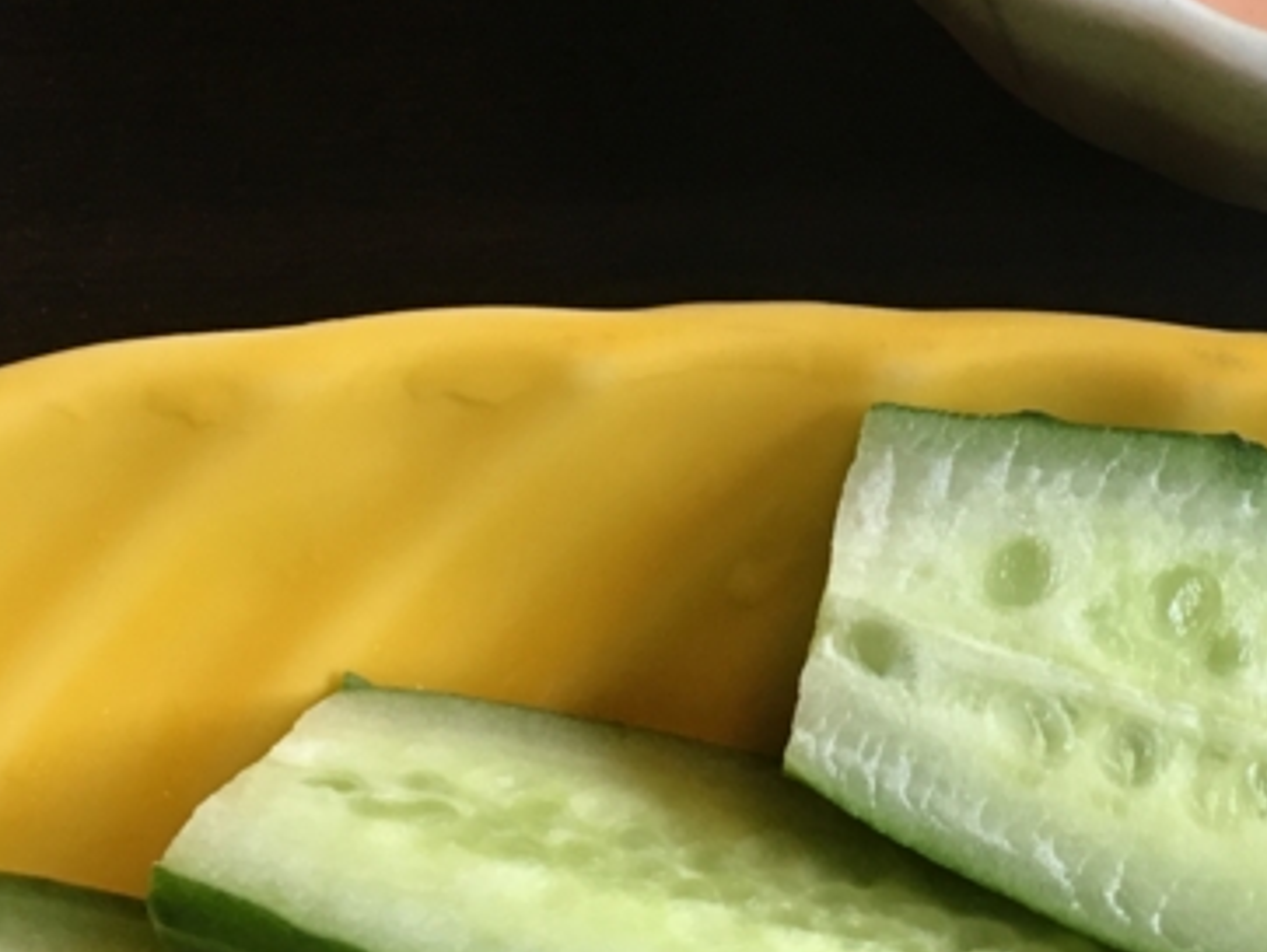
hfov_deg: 23.5
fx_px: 3003
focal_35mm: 82
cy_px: 312
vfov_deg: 18.0
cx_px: 994
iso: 40
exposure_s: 1/30
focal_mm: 4.15
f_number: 2.2
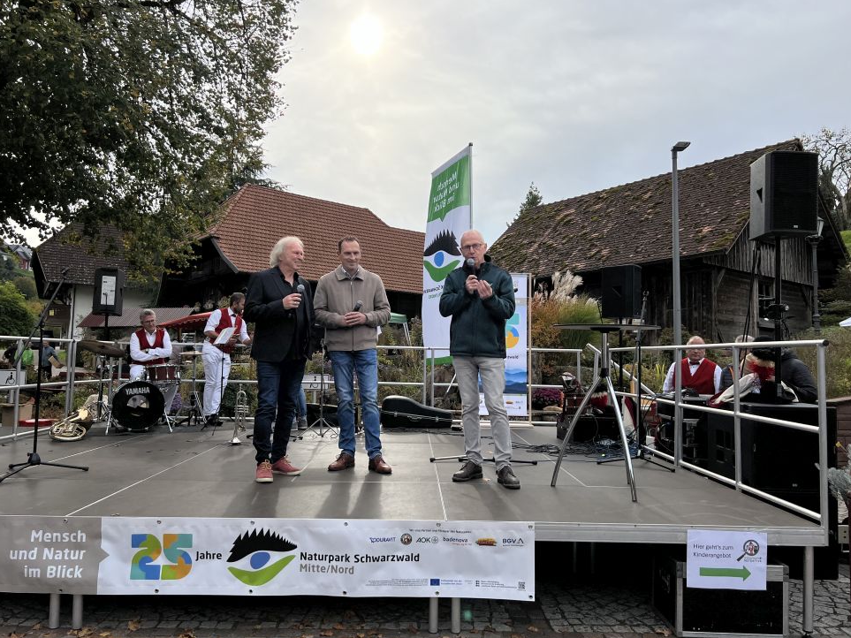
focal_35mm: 27
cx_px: 411
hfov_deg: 65.3
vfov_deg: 51.3
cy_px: 315
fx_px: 664
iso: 50
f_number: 1.5
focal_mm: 5.7
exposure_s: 1/8000
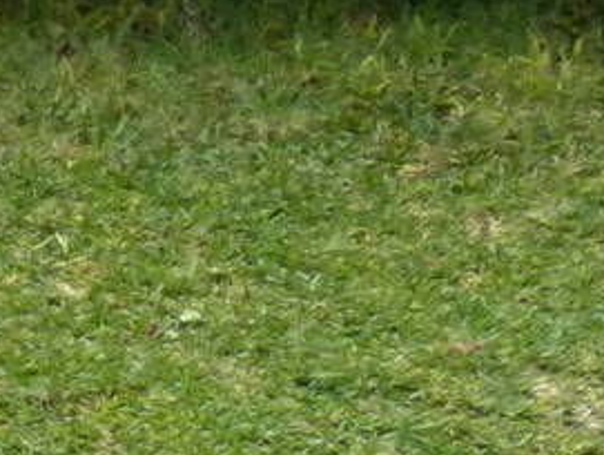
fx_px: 30908
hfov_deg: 1.1
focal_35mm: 1769
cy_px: 1249
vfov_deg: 0.8
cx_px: -693
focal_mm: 49.2
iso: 250
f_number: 4.9
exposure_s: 1/250
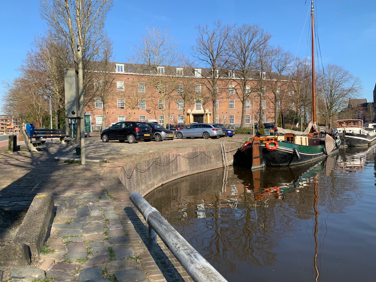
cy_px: 141
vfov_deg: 53.1
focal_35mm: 26
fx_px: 282
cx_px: 188
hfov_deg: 67.3
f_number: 1.8
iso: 25
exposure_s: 1/1350
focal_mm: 4.25
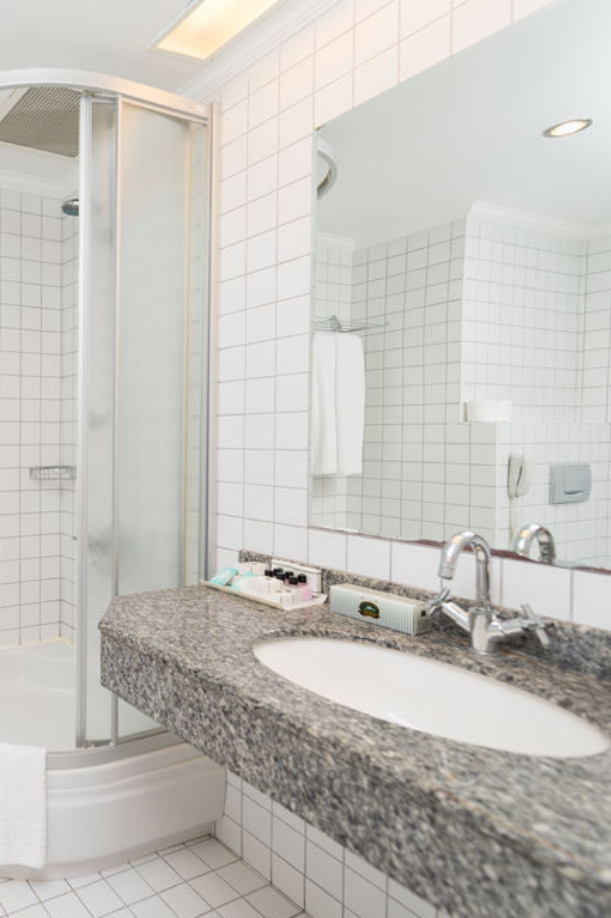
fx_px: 561
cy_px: 447
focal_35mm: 22
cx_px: -17
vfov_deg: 78.6
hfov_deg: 46.5
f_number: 3.5
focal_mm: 14
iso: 100
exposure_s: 1/100
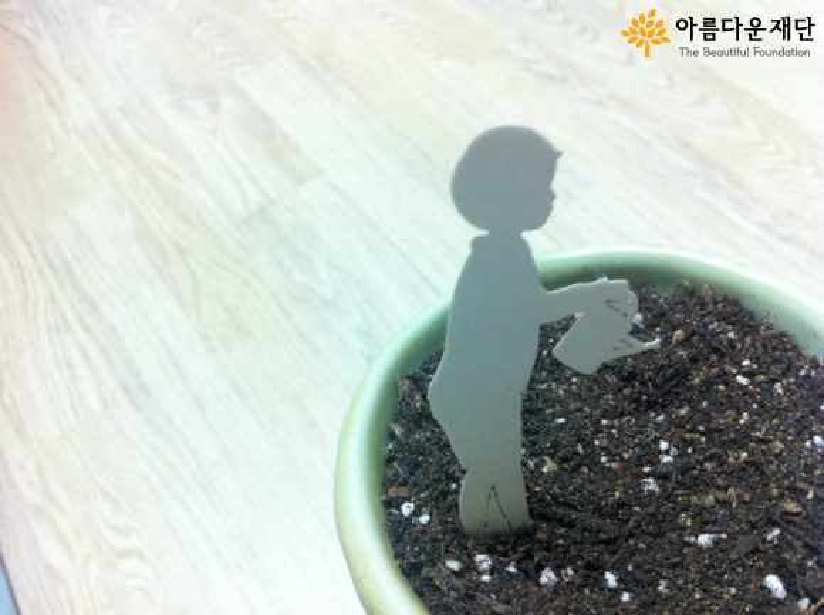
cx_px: 412
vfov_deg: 40.6
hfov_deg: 52.7
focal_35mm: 35
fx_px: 832
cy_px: 308
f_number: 2.8
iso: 250
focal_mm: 3.85
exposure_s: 1/17
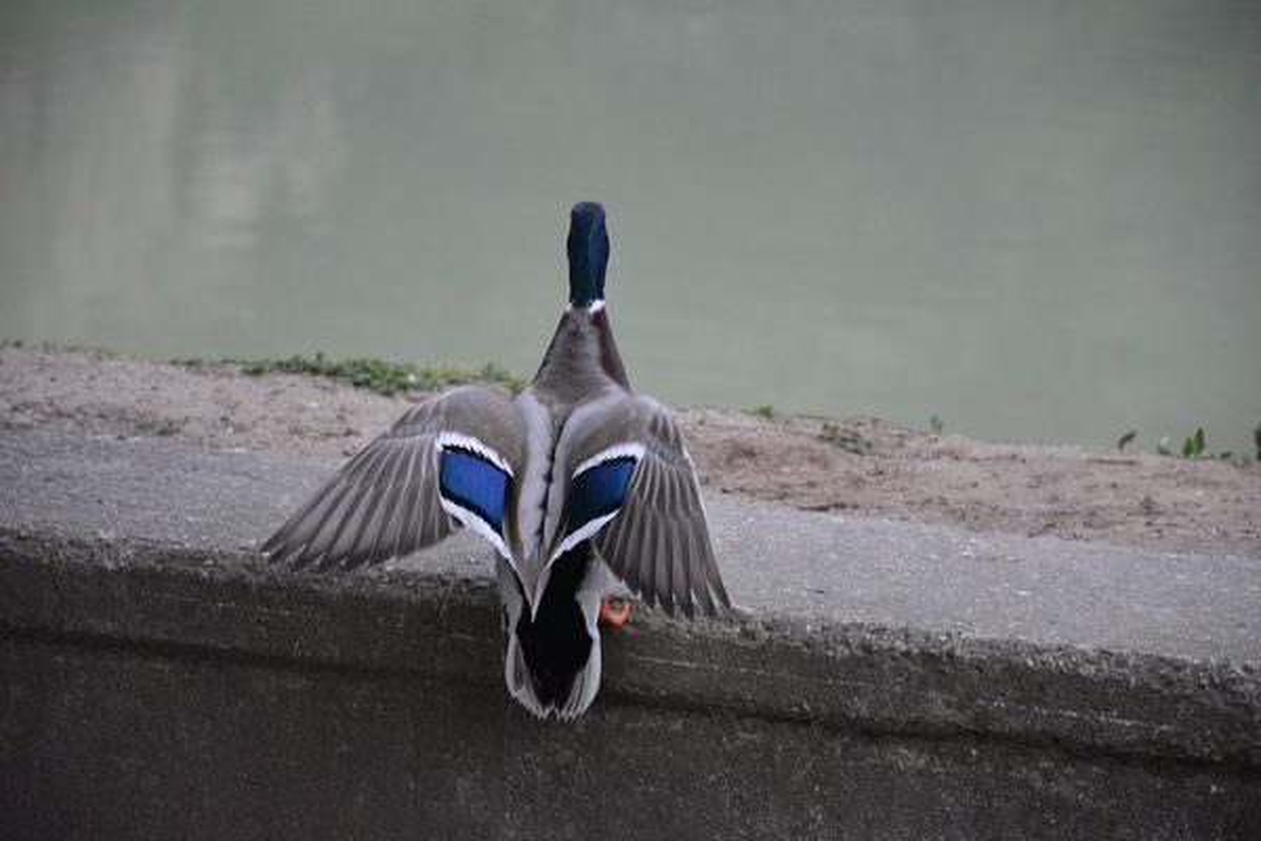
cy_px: 420
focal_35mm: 210
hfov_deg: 9.8
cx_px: 630
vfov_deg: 6.5
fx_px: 7355
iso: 1600
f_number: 5.6
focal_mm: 140
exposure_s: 1/500
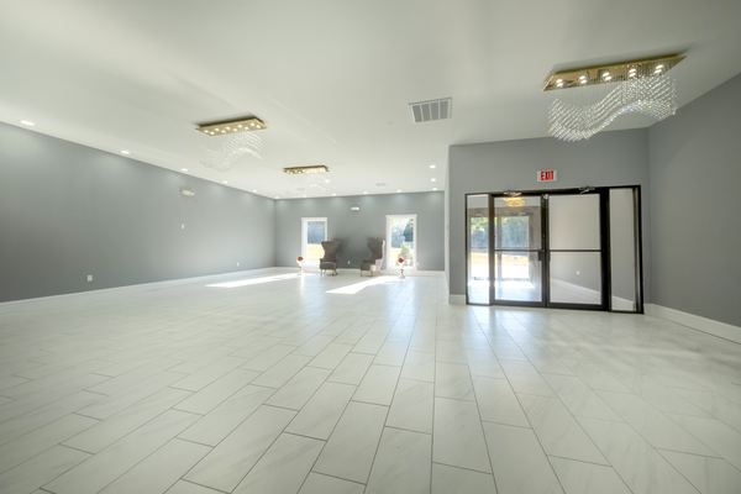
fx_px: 247
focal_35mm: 12
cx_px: 370
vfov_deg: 90.0
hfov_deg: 112.6
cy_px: 247
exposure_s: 1/300
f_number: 8
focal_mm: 8
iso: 400
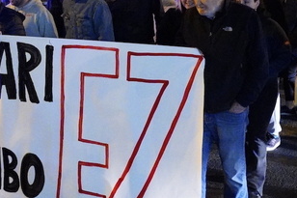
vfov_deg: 17.9
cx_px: -42
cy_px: -23
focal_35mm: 73
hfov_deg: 25.4
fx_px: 602
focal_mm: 24
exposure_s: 1/160
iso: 25600
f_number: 4
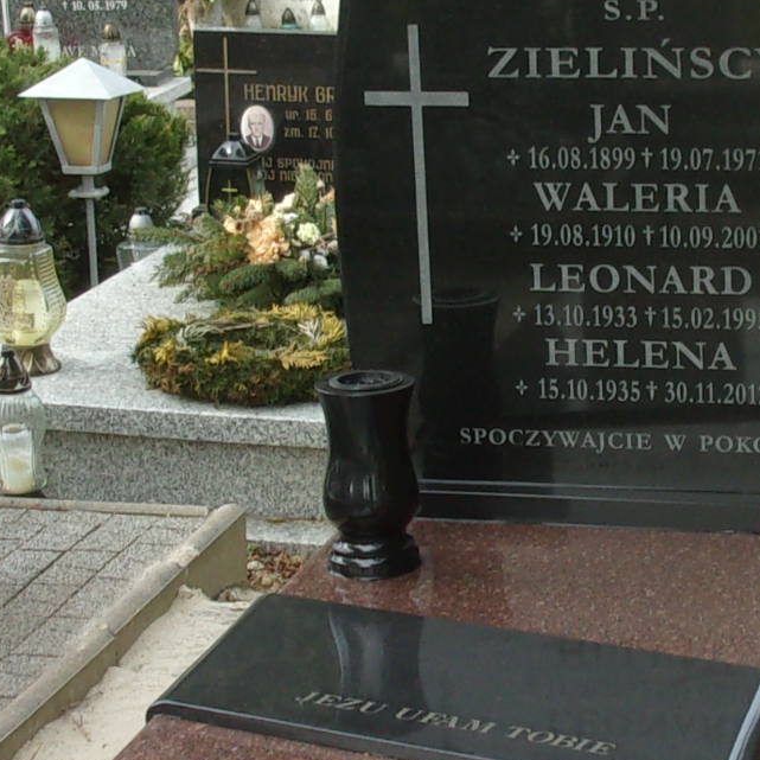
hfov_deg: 17.3
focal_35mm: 100
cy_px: 384
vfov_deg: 17.4
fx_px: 2484
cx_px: 598
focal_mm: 5.1
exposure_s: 1/150
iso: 80
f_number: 3.9
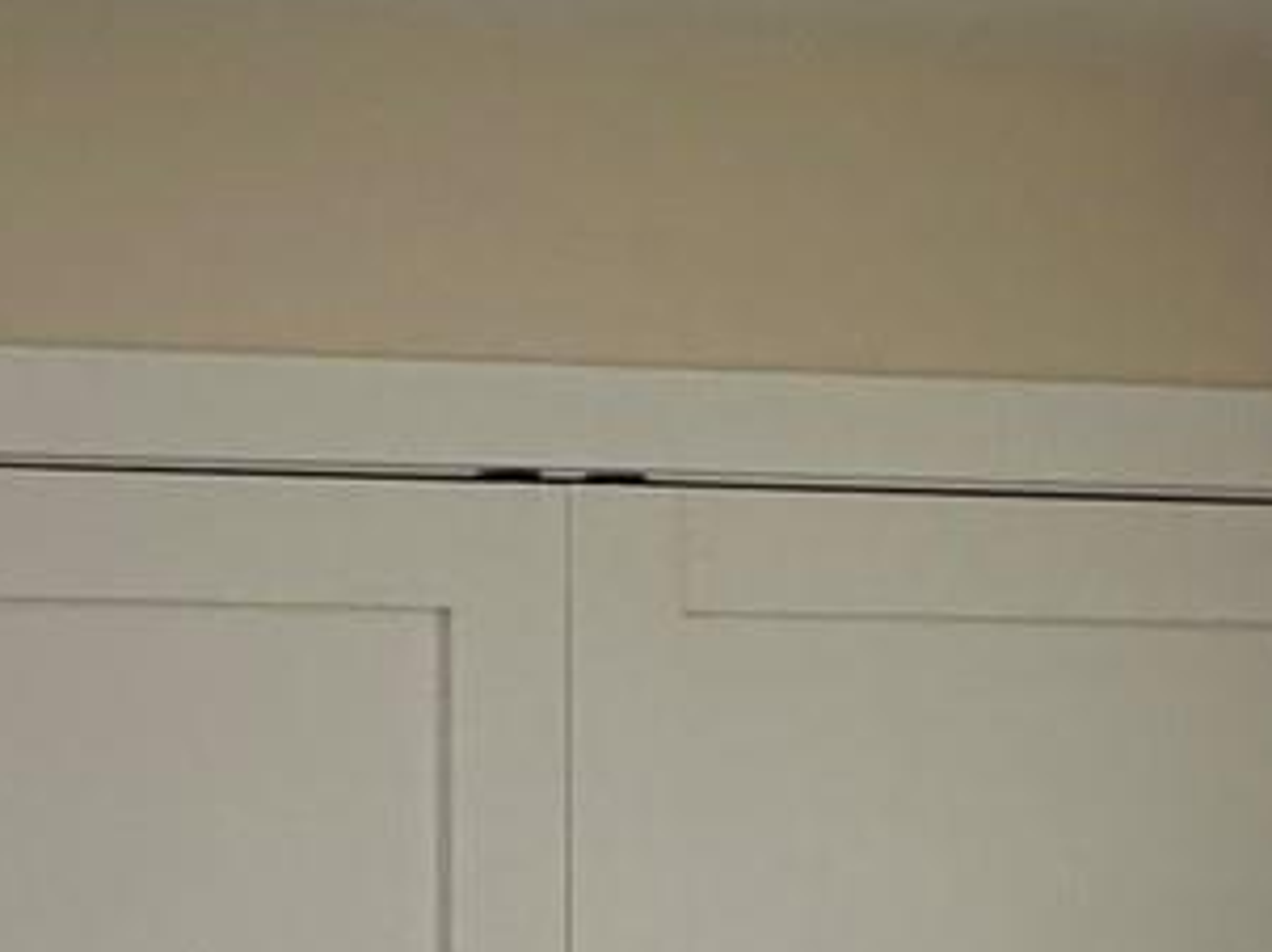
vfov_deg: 14.7
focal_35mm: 95
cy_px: 1310
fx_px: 3488
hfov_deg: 20.1
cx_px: 46
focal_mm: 2.22
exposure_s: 1/99
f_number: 2.2
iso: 125
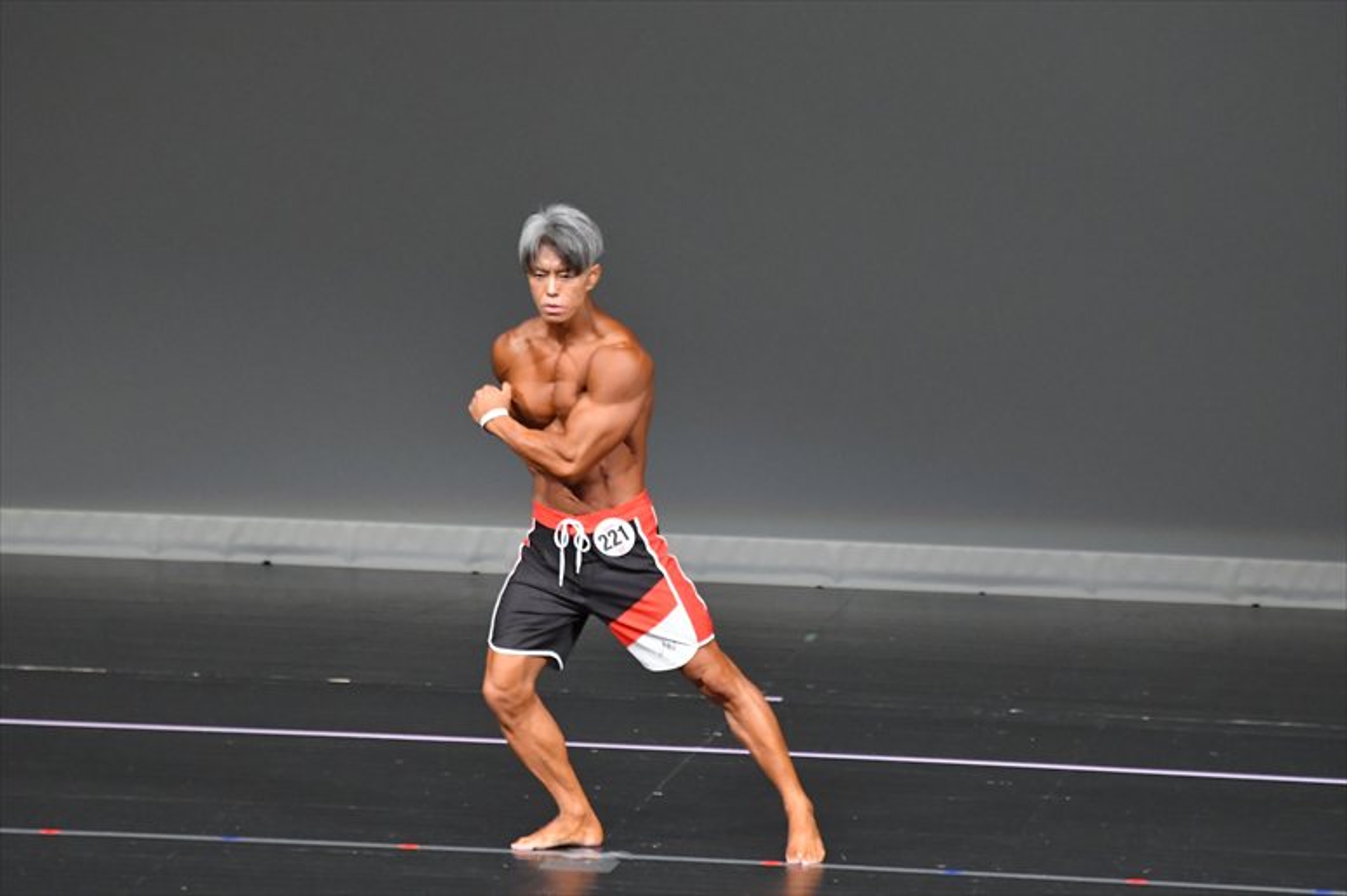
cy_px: 448
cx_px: 674
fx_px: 11781
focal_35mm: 315
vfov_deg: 4.4
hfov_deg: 6.5
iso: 5000
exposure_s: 1/400
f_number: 5.6
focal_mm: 210
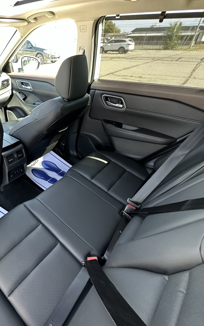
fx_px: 178
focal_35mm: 20
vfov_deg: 85.1
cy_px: 164
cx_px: 38
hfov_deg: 55.1
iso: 320
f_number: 2.2
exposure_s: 1/82
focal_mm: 2.22
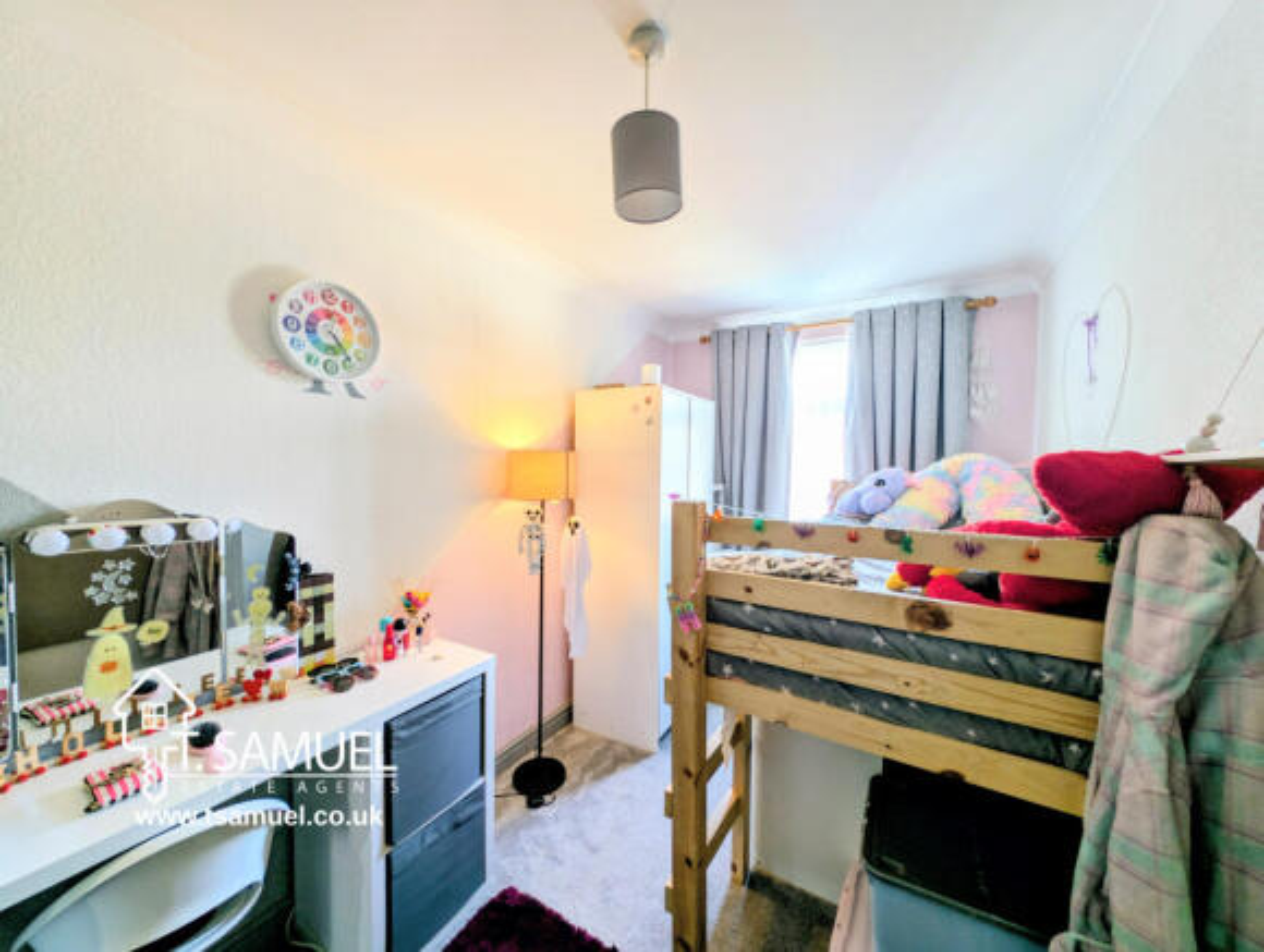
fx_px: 439
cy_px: 476
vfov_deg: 94.7
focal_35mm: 12
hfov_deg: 110.4
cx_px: 632
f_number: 1.95
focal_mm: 2.23
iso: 45
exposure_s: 1/23.2
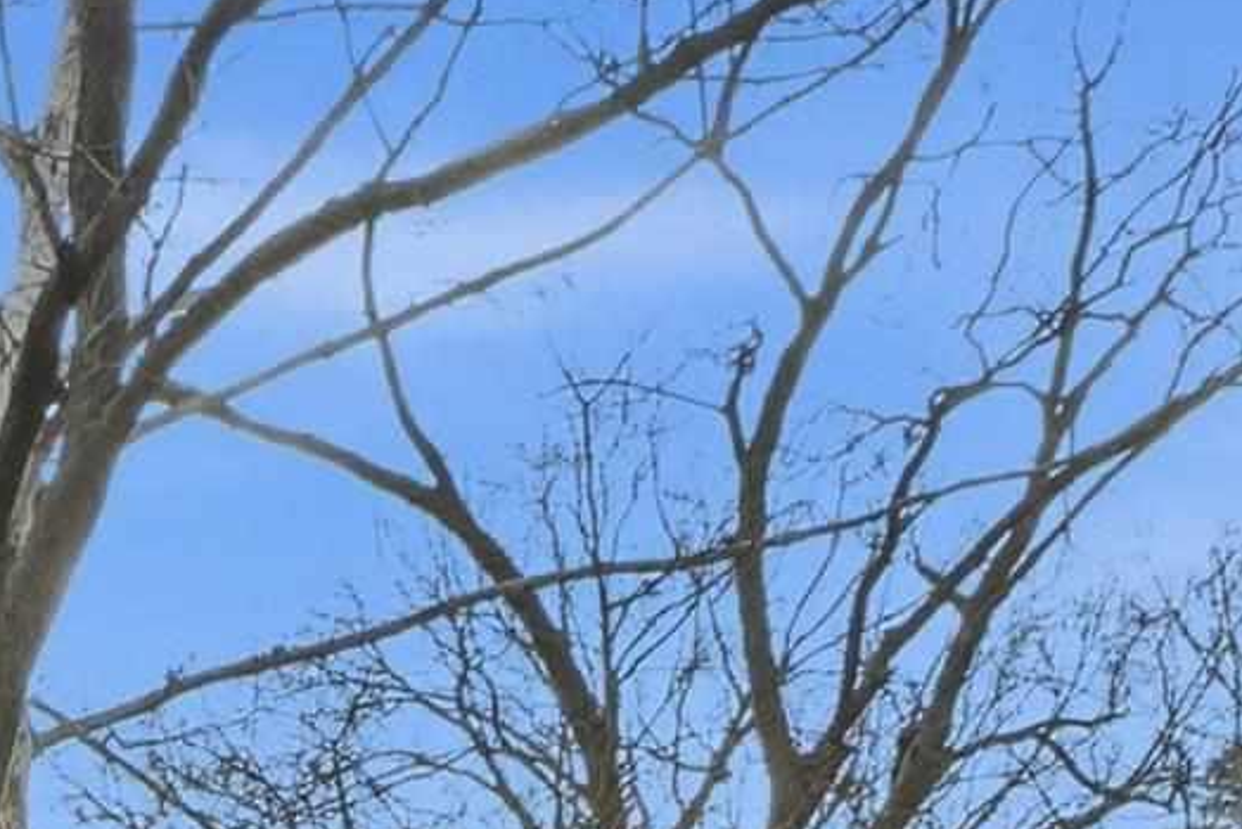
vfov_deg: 8.7
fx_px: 5035
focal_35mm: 146
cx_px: -1230
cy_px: 1902
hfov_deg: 12.4
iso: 250
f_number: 9
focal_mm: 17
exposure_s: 1/250
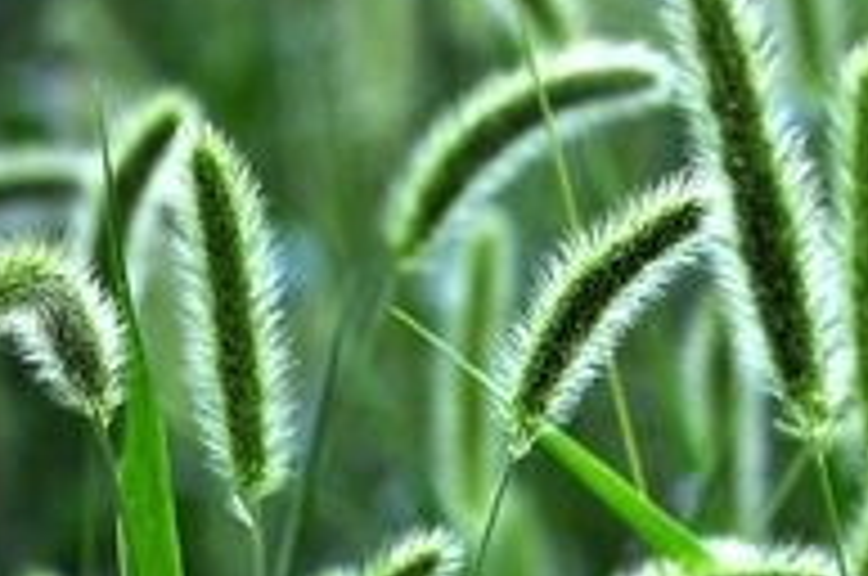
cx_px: 846
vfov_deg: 4.0
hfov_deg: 6.0
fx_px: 8232
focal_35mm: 342
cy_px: 351
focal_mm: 110
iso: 200
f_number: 4.8
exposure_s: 1/160
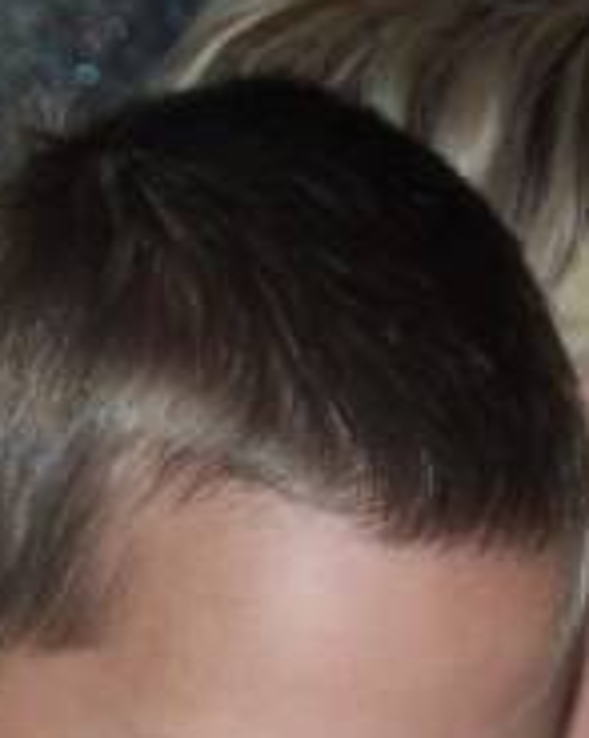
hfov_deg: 2.8
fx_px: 11842
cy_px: 834
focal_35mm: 543
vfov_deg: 3.6
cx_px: -28
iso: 80
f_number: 3.2
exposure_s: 1/90
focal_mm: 21.2
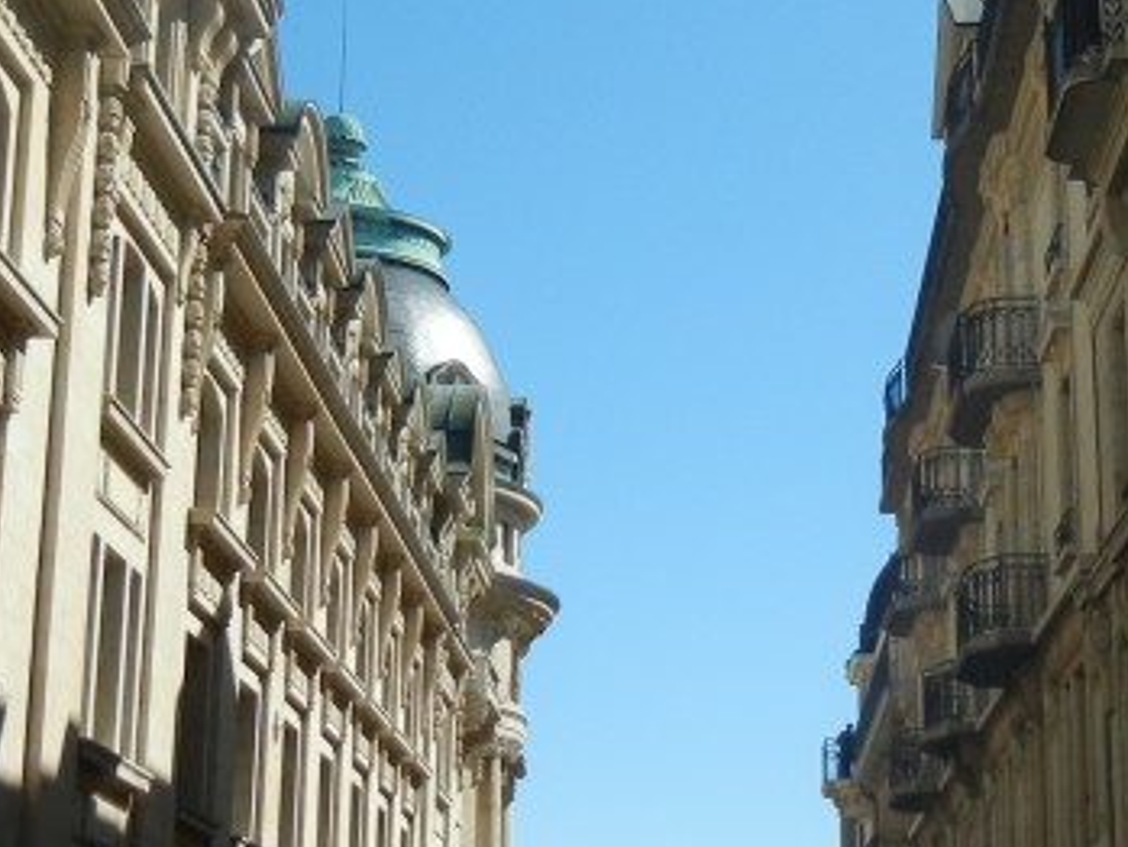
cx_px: 666
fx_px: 2869
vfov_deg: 16.8
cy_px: 278
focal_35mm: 88
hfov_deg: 22.2
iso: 160
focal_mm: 5.4
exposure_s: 1/366
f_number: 7
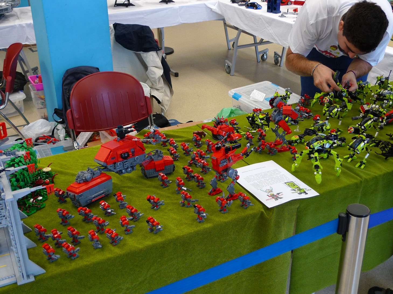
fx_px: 499
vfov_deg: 32.9
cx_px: 196
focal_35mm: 44
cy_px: 147
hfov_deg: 42.9
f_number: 2.5
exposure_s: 1/25
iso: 200
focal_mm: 9.3
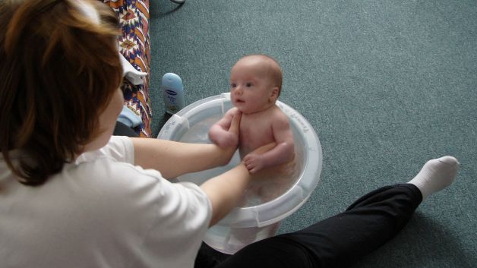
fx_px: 506
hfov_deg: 50.5
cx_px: 237
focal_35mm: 40
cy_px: 109
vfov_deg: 29.6
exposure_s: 1/4
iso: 100
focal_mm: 6
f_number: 2.8
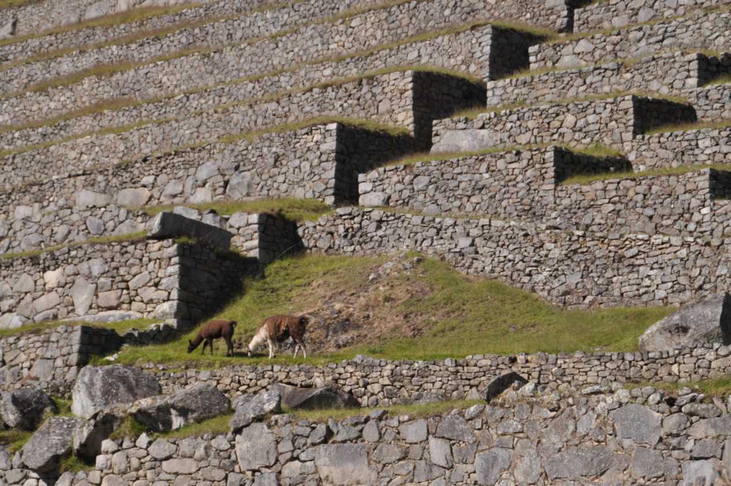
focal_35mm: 150
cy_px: 243
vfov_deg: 9.1
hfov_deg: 13.7
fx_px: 3042
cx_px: 366
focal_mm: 100
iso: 200
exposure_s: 1/1000
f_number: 8
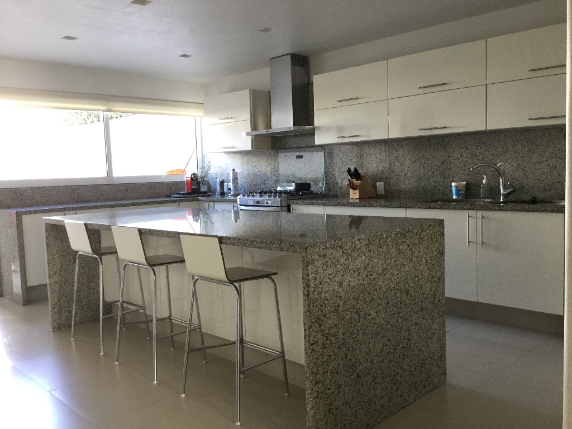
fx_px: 512
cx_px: 286
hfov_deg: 58.4
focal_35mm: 31
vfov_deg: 45.4
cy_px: 214
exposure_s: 1/30
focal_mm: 3.3
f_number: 2.4
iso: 100
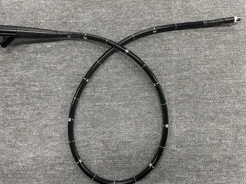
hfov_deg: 67.3
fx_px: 185
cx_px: 123
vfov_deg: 53.1
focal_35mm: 26
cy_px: 92
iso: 160
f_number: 1.6
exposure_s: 1/60
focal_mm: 4.2
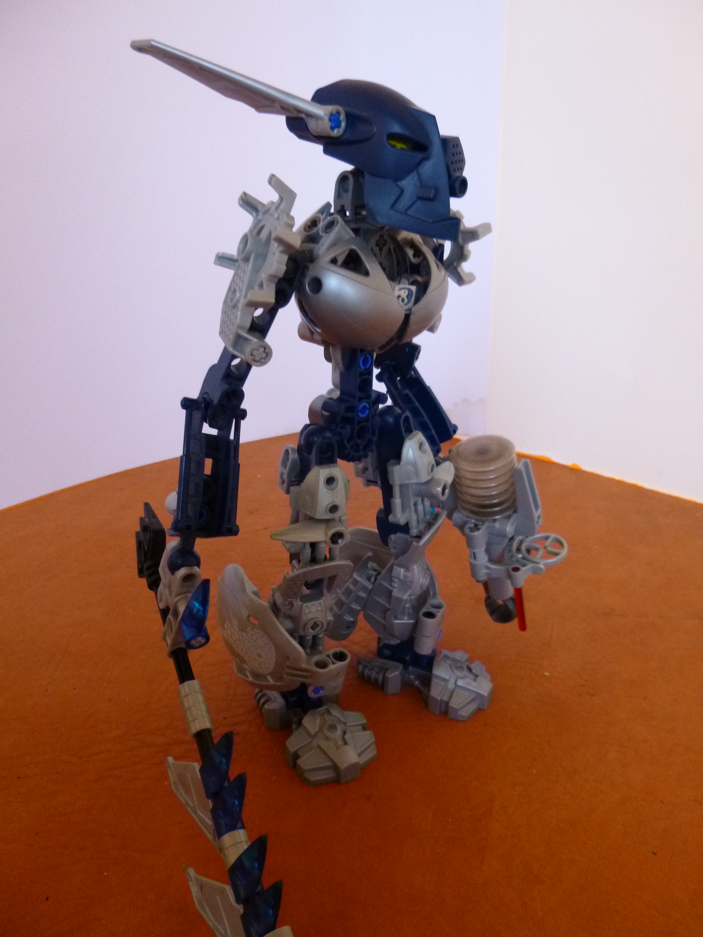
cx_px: 352
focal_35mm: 25
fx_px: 677
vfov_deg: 69.4
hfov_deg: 54.9
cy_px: 468
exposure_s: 1/10
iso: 400
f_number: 3.1
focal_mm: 4.5
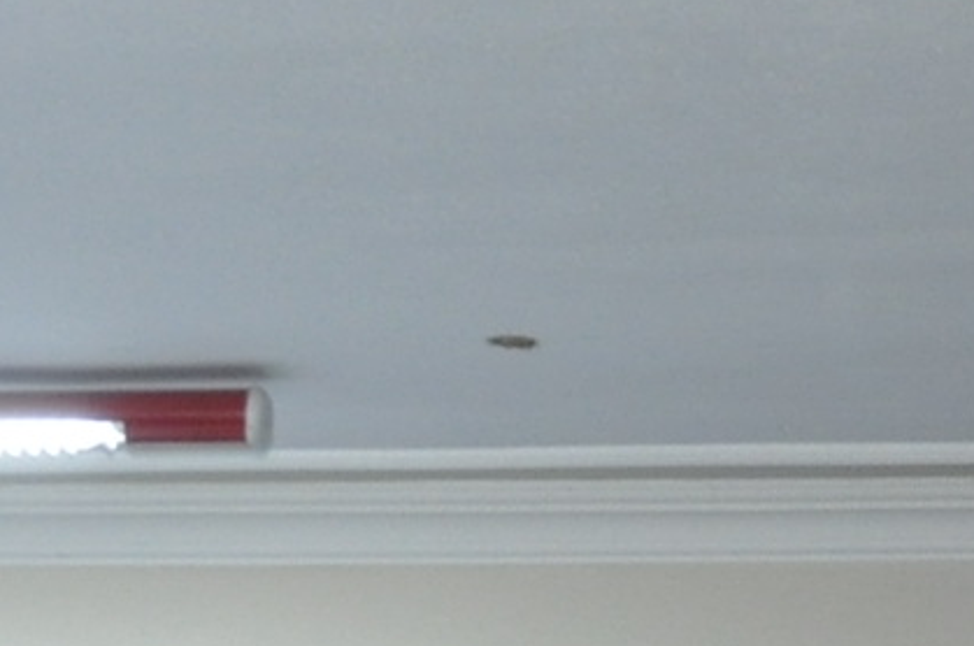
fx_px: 5808
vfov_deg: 6.2
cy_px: 1308
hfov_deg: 9.6
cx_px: 330
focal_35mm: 215
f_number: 5
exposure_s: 1/40
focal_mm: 28
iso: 1600
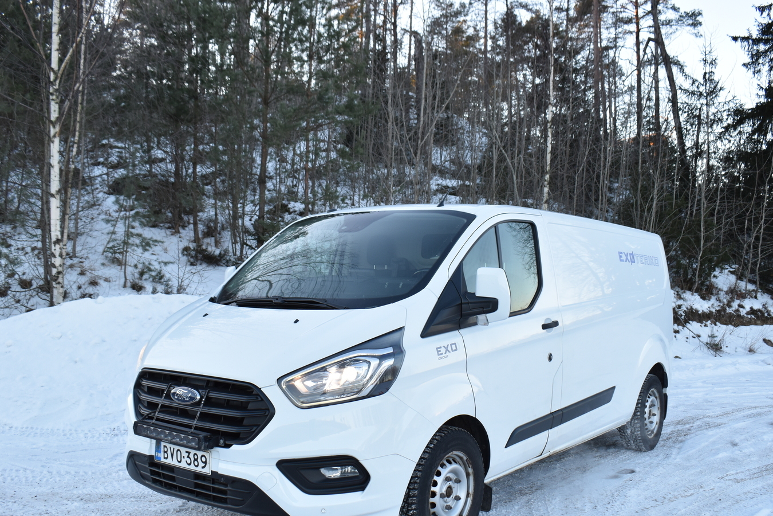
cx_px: 391
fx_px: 773
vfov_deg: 36.8
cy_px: 303
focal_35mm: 36
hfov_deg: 53.1
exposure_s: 1/125
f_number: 5.6
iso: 400
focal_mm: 20
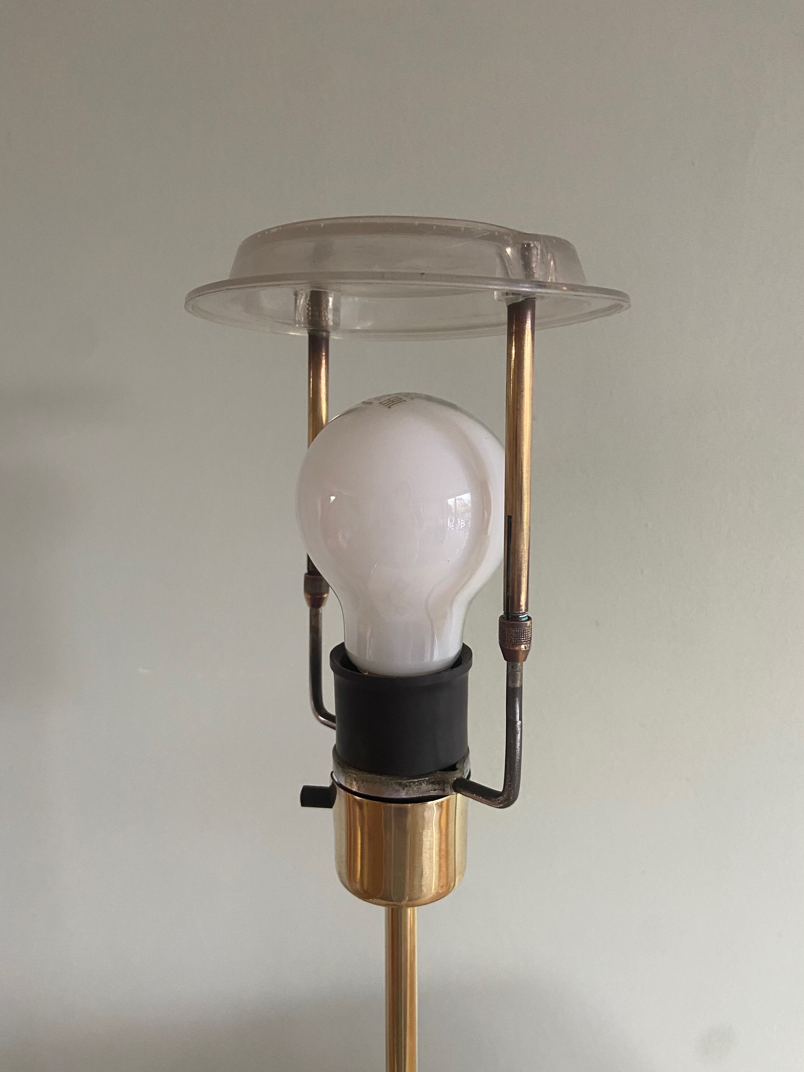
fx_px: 805
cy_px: 536
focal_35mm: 26
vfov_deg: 67.3
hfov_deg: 53.1
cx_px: 402
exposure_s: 1/60
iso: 160
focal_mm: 4.25
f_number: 1.8
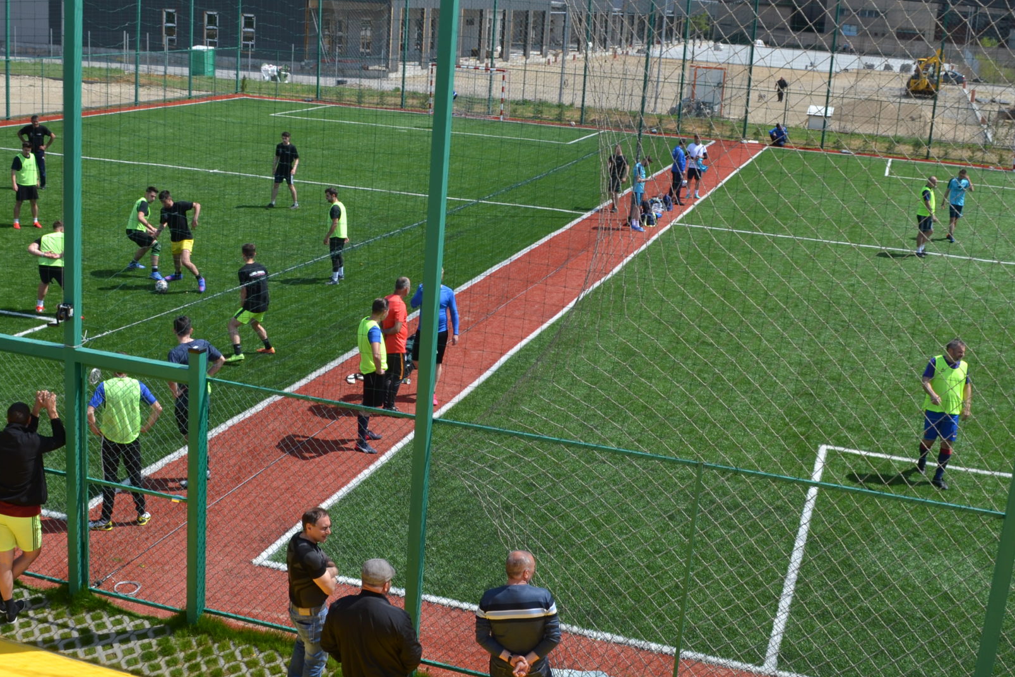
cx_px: 450
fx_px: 1212
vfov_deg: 31.2
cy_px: 317
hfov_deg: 45.4
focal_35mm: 43
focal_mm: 18
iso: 100
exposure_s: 1/250
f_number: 8
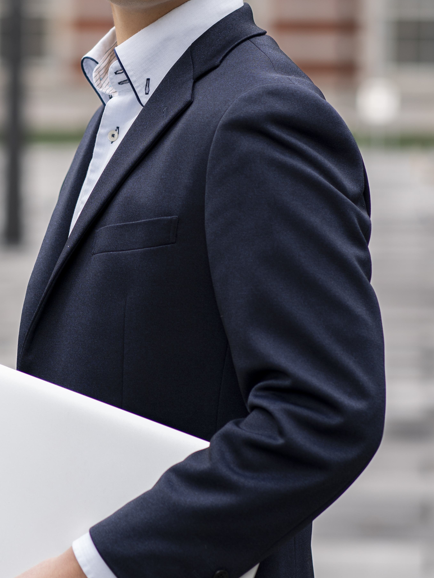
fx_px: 3009
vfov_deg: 11.0
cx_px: 66
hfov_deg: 8.2
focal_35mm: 180
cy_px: 209
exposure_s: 1/200
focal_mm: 85
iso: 100
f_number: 2.8
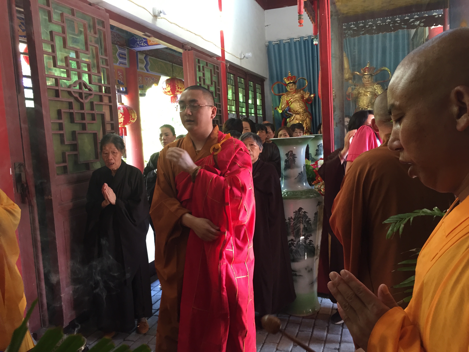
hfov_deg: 61.7
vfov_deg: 48.2
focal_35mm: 29
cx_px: 234
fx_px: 393
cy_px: 176
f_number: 2.2
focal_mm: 4.15
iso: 125
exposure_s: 1/33
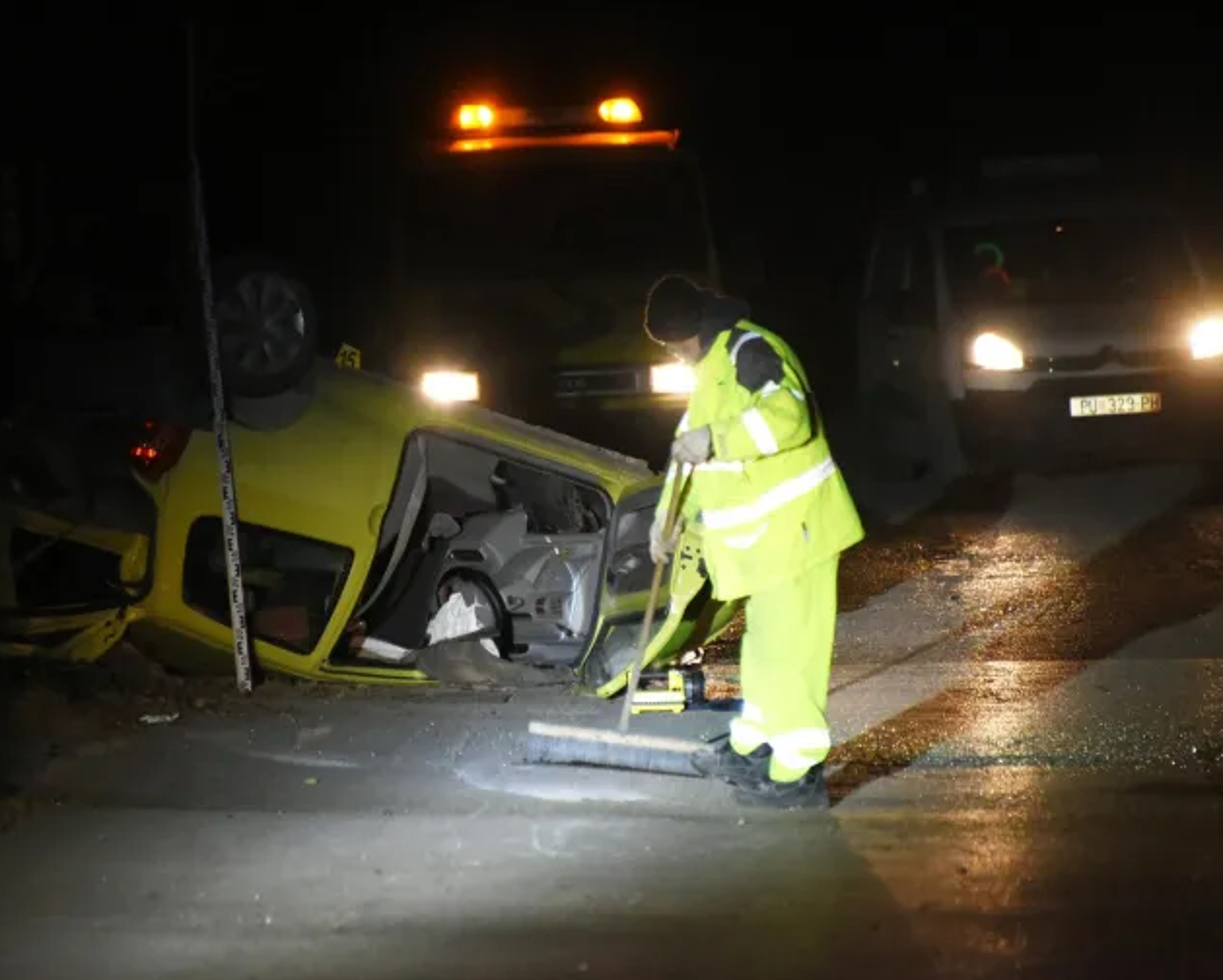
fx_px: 12314
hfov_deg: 5.7
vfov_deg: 4.6
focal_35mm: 340
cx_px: 535
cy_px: 489
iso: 4000
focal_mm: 300
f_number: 5.6
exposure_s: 1/160
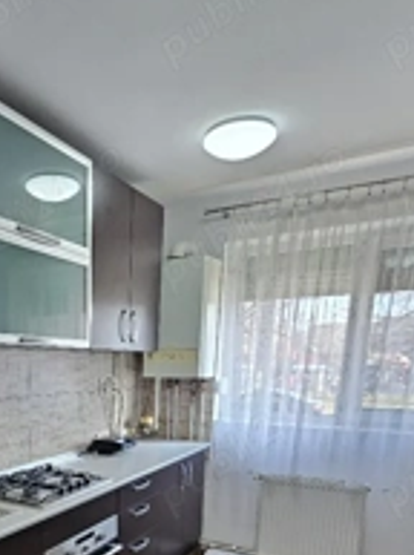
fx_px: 432
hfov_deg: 48.5
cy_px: 474
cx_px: 86
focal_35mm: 27
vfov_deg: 58.2
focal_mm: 2.2
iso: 100
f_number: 2.2
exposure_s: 1/50.3
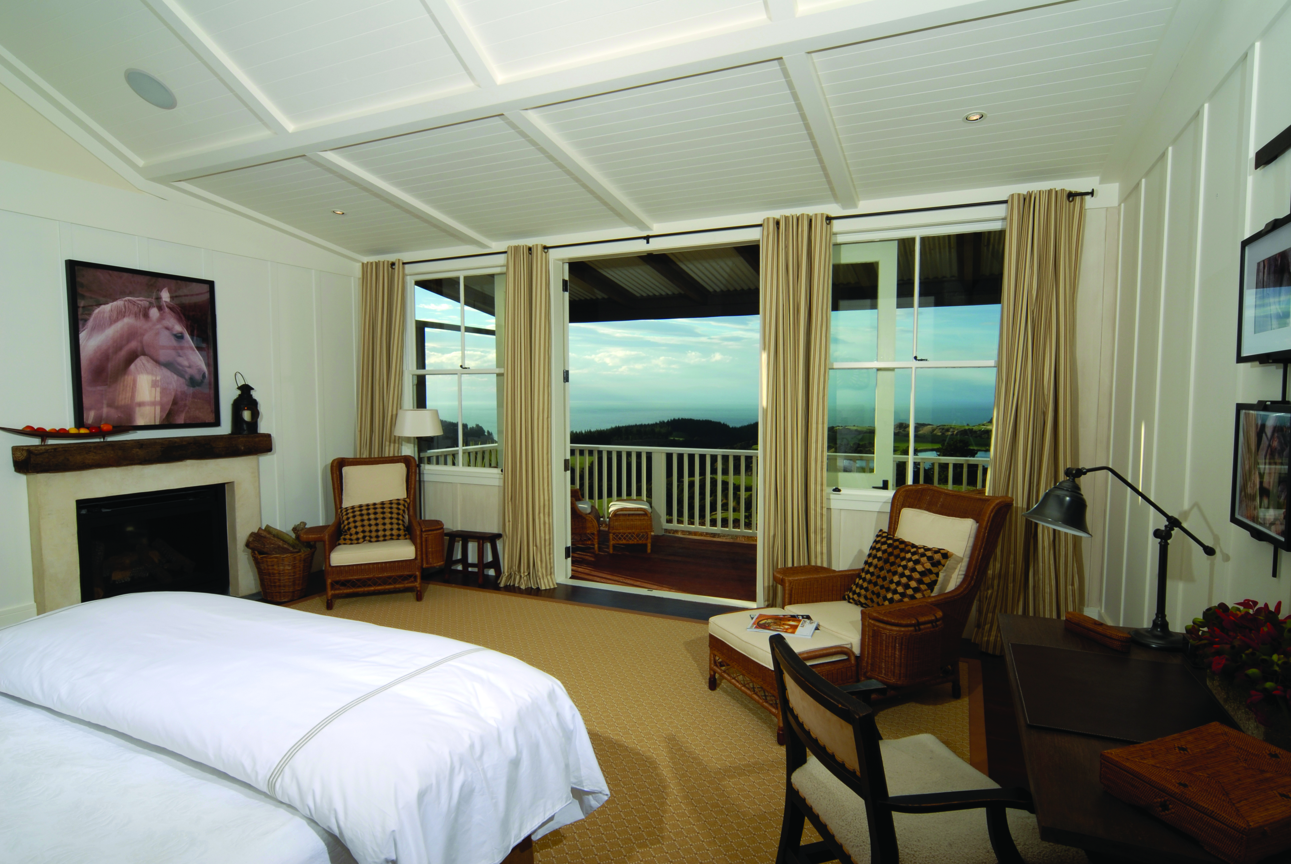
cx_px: 646
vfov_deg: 67.5
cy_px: 432
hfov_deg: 89.9
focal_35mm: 18
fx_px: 646
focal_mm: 12
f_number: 14
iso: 100
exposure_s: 1/60
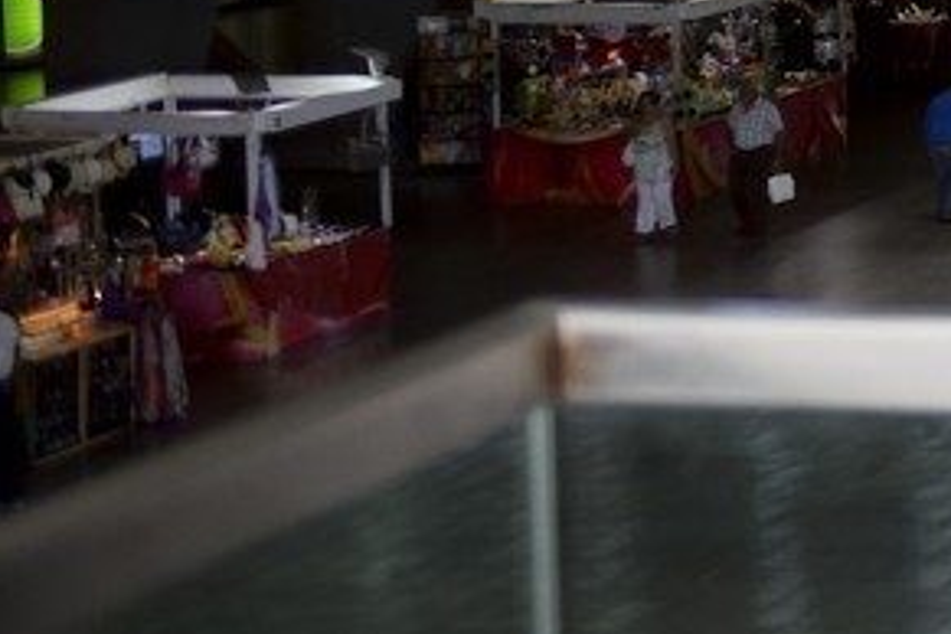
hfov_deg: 11.7
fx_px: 3487
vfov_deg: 10.2
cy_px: -193
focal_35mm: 132
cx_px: 2497
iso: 200
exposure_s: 1/160
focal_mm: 24
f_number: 2.8
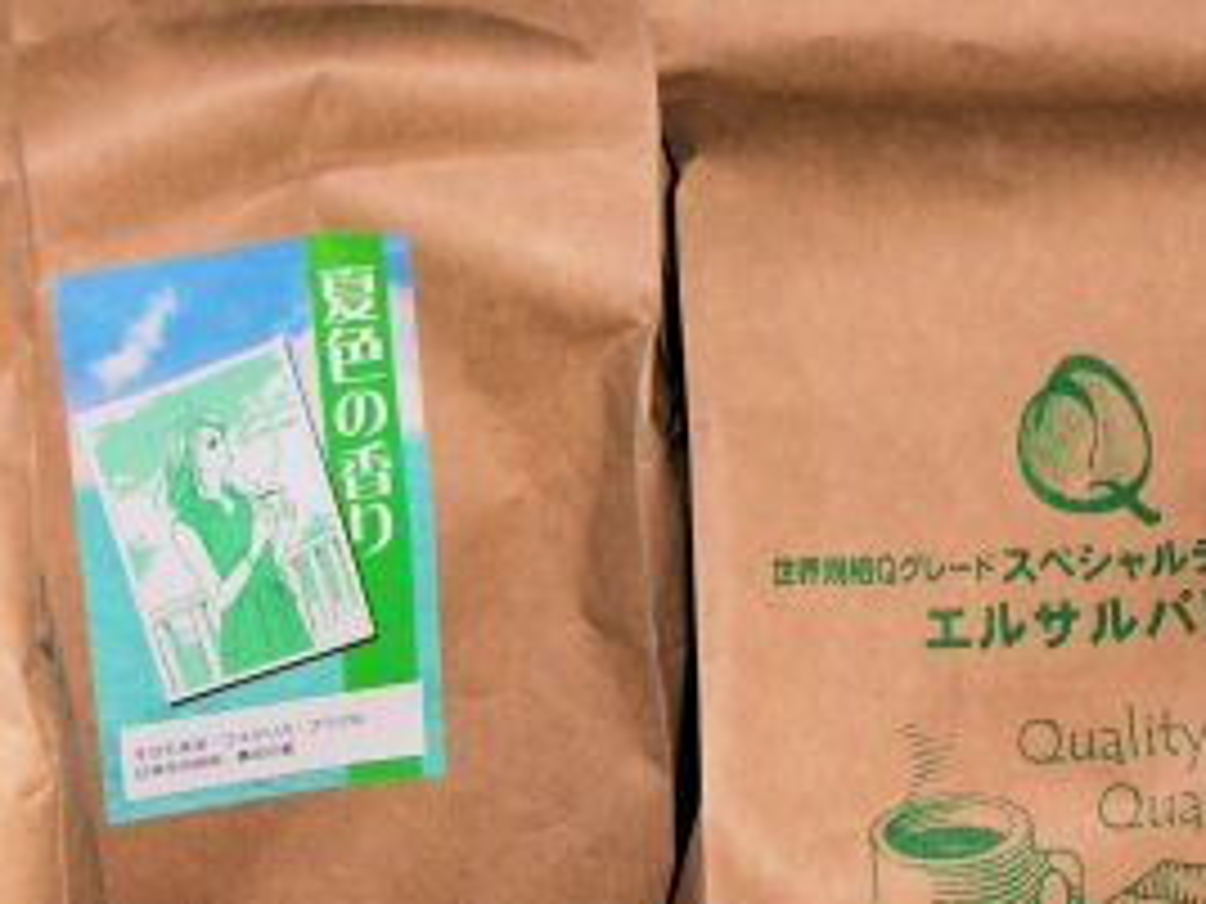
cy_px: 627
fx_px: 3972
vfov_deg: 13.0
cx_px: 396
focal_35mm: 114
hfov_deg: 17.2
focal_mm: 10.1
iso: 50
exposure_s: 1/120
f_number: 4
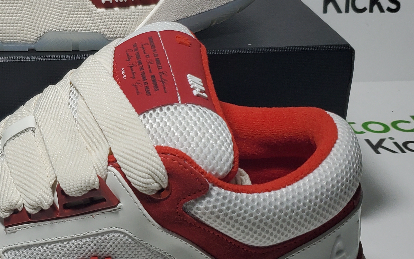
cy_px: 92
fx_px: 779
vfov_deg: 18.8
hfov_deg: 29.1
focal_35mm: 69
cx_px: 81
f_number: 1.5
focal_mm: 4.3
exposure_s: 1/661
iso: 50
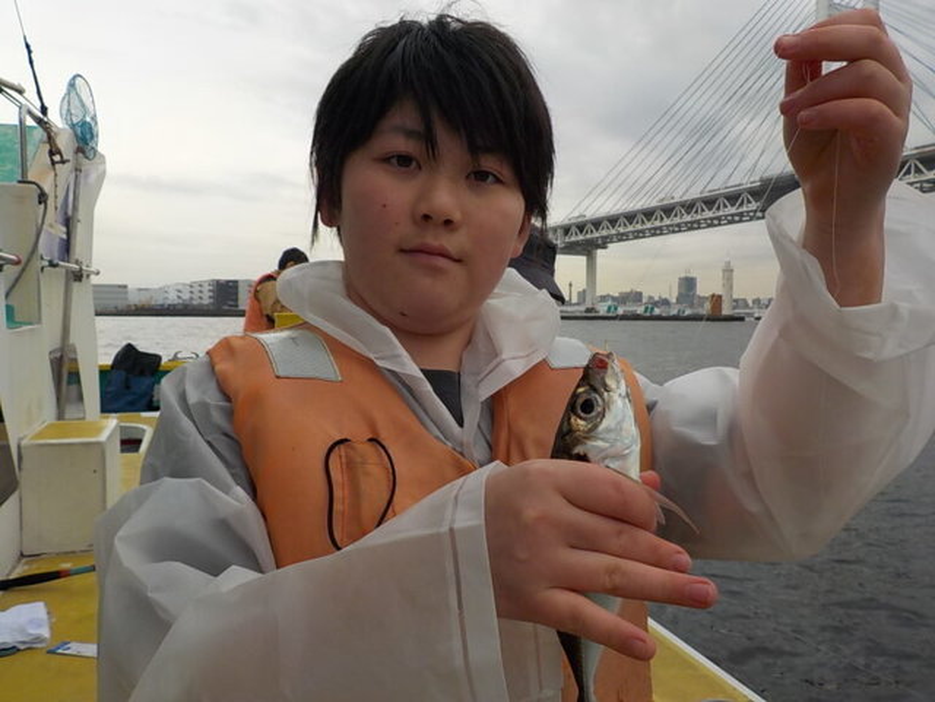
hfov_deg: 60.0
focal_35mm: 30
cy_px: 351
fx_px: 810
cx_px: 468
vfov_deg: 46.8
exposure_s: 1/640
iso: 125
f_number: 3.3
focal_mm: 4.1
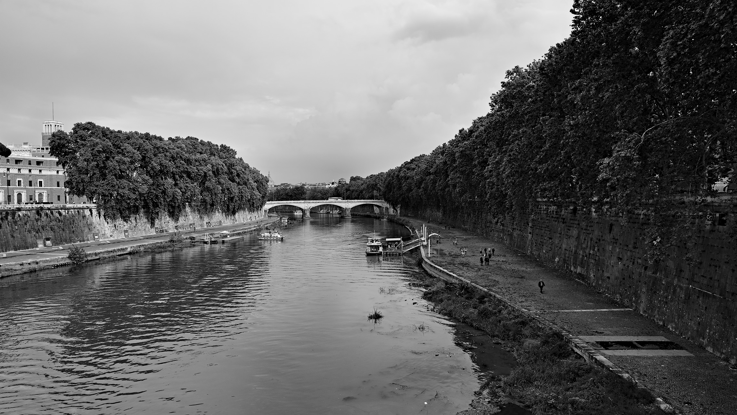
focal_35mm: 23
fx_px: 449
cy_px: 213
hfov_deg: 78.7
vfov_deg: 49.5
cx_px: 356
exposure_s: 1/750
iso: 200
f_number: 5
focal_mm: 14
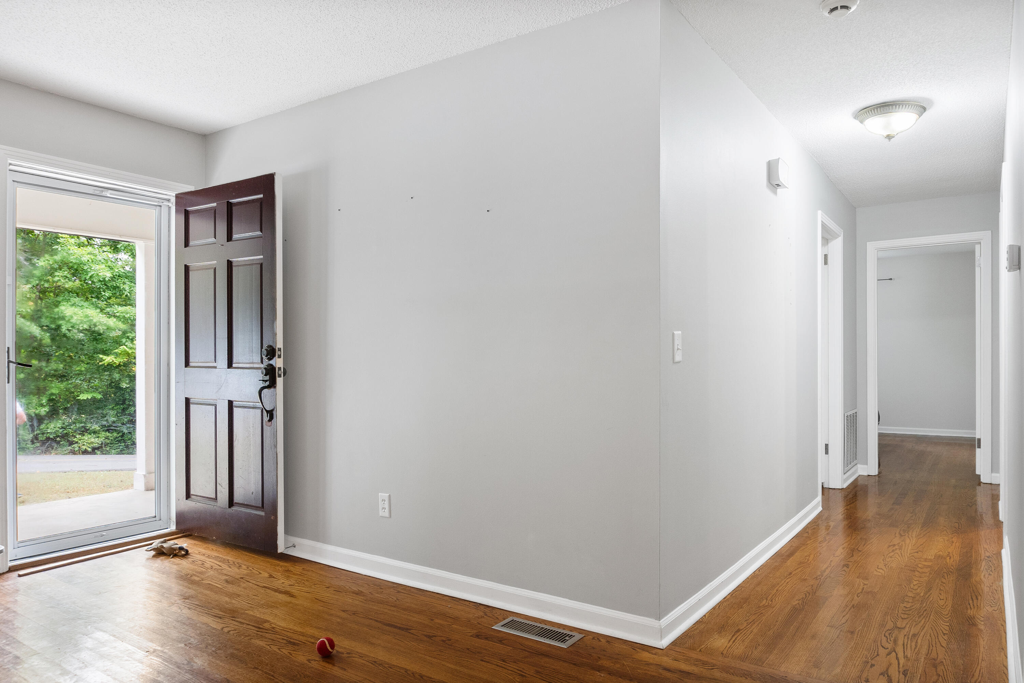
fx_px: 683
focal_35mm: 24
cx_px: 512
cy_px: 342
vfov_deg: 53.1
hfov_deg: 73.7
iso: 250
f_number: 9
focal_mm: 16
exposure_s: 1/3
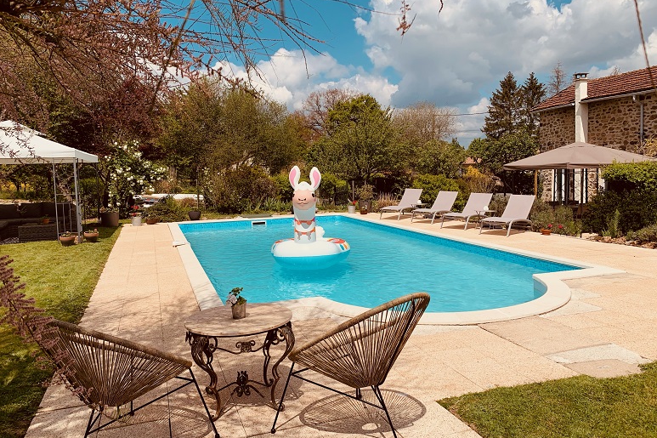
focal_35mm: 28
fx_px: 511
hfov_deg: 65.5
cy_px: 211
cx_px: 326
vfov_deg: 46.4
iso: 25
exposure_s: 1/4464
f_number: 1.8
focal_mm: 4.25
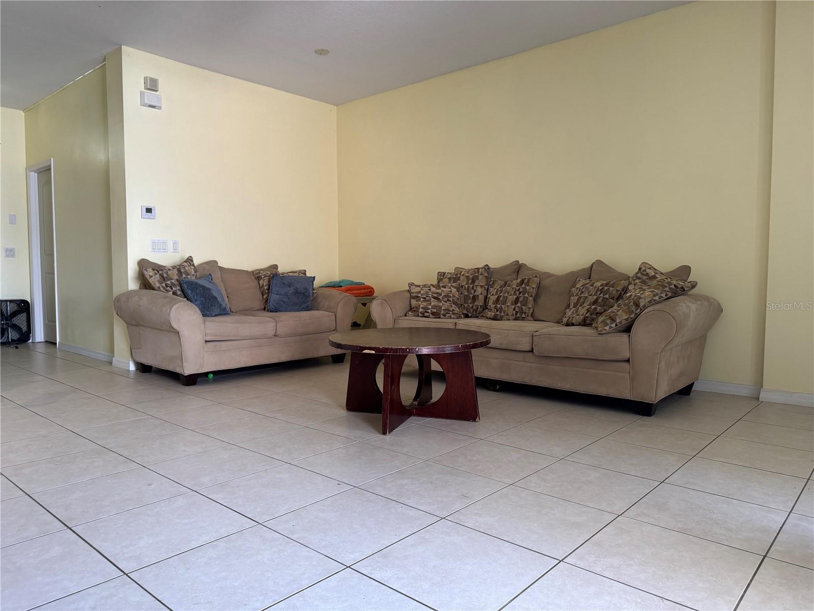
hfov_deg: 71.6
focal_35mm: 24
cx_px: 407
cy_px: 306
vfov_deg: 56.8
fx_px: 564
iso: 200
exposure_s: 1/120
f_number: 1.78
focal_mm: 6.76
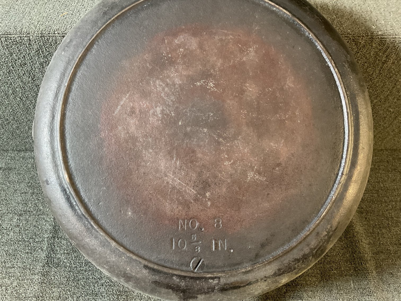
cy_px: 150
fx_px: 336
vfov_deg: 48.2
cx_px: 200
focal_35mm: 29
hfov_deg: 61.7
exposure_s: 1/40
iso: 250
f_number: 1.8
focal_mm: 3
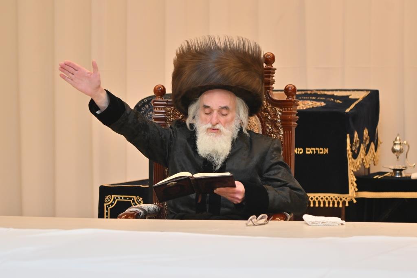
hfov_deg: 11.4
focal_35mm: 180
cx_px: 208
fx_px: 2084
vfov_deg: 7.6
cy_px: 139
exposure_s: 1/160
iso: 500
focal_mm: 120
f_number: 4
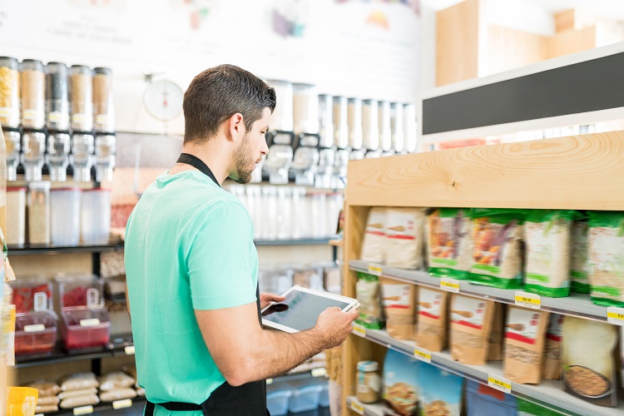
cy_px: 208
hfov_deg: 54.4
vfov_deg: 37.9
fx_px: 607
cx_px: 312
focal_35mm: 35
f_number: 1.8
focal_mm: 35
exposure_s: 1/125
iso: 400
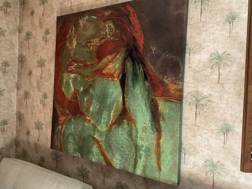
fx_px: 218
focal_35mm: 30
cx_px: 128
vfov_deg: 46.8
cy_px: 91
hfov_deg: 60.0
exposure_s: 1/40
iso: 250
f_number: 1.8
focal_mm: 3
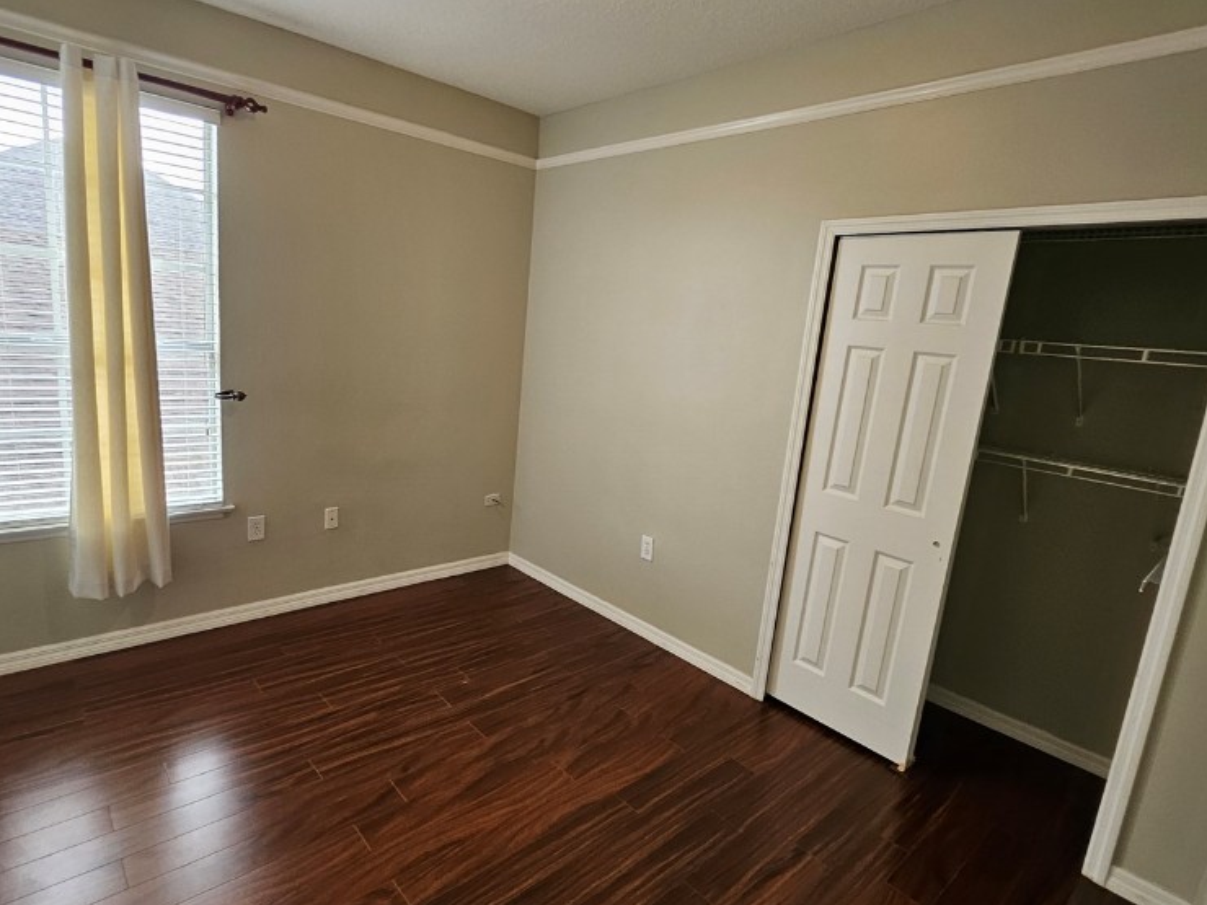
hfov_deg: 87.4
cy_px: 466
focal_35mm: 18
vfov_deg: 71.6
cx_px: 535
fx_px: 628
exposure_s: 1/60
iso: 125
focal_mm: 1.74
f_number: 2.2
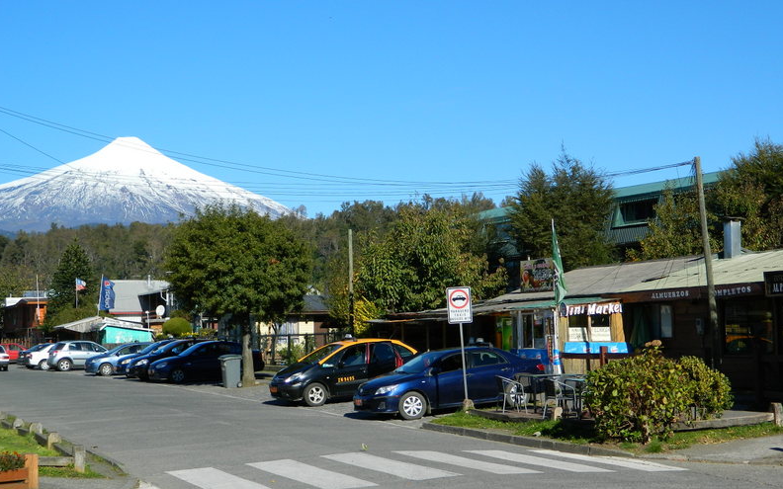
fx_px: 1302
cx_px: 392
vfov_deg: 21.3
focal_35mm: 61
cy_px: 257
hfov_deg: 33.5
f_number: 3.8
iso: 80
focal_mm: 10.2
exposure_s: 1/800
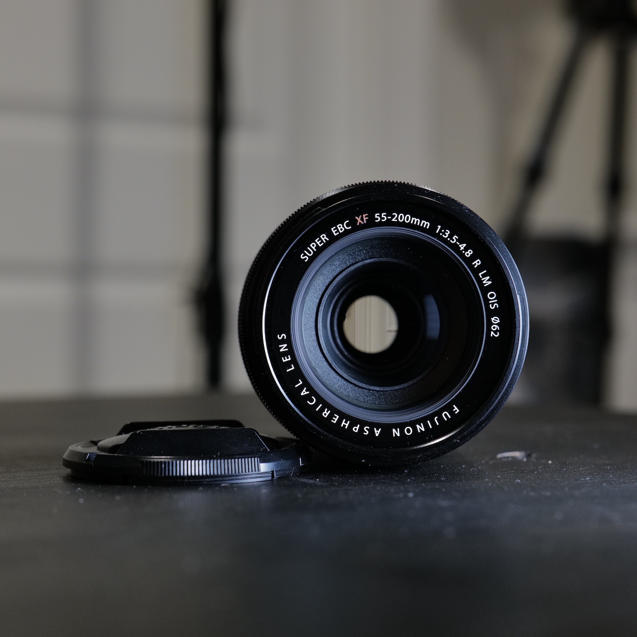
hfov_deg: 26.9
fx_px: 1332
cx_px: 323
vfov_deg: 26.9
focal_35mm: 64
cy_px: 319
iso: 1600
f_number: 5.6
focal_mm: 50
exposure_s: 1/40
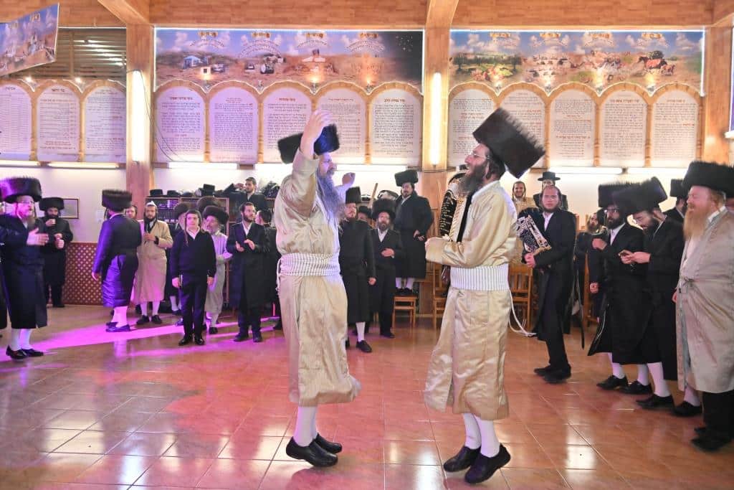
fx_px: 489
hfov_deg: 73.7
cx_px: 367
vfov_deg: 53.1
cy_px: 245
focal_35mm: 24
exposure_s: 1/160
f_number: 4
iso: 800
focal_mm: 24
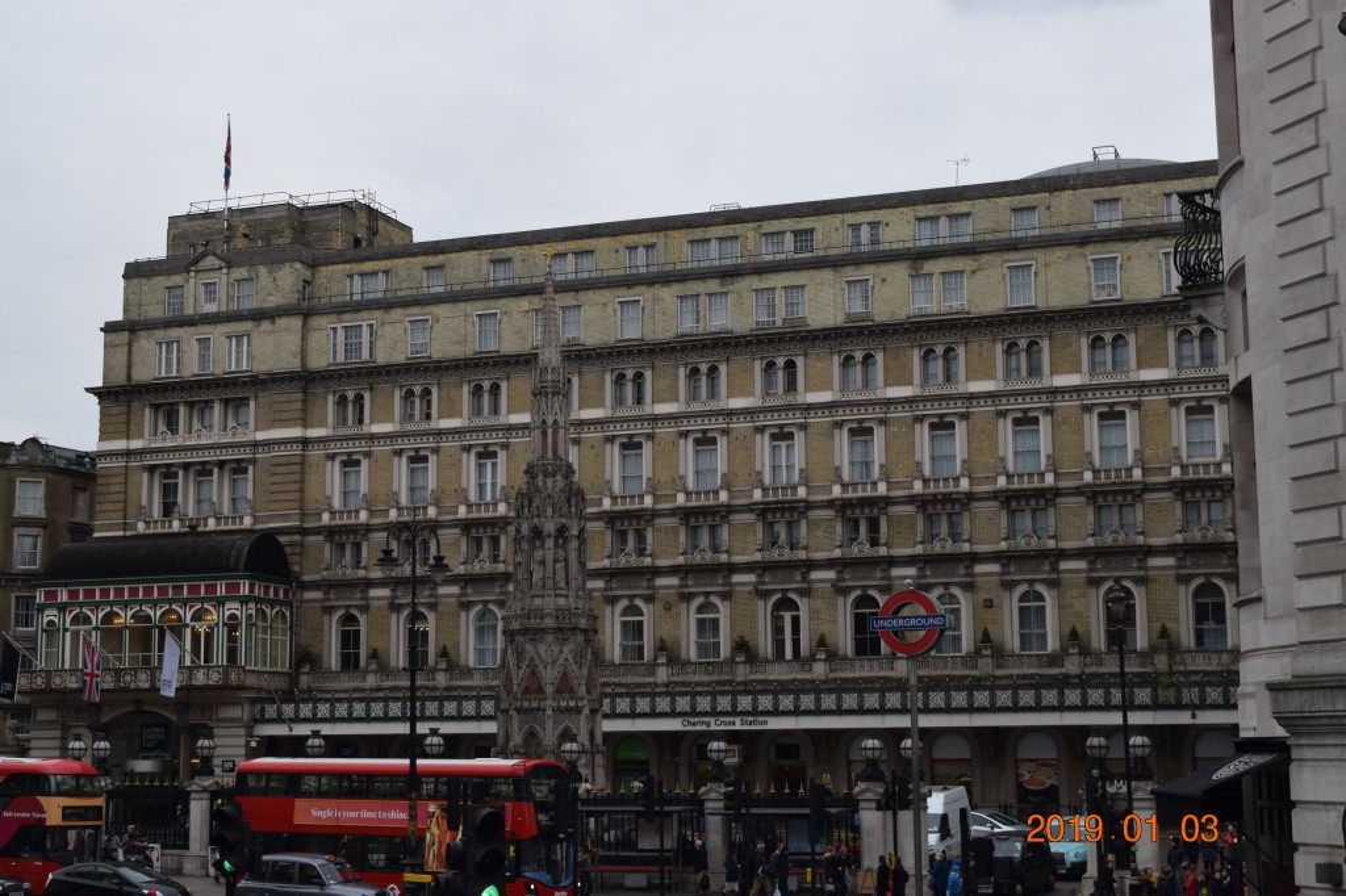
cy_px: 448
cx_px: 673
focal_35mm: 54
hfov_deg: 36.9
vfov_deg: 25.0
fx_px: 2018
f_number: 8
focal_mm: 36
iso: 360
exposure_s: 1/250
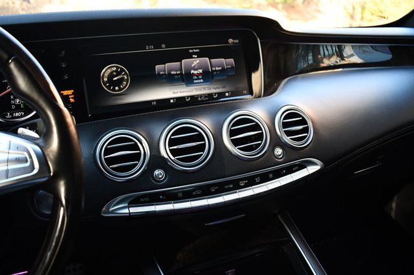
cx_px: 207
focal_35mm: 33
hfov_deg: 57.2
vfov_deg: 39.9
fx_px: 379
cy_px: 138
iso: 900
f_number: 3.8
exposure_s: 1/125
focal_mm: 22
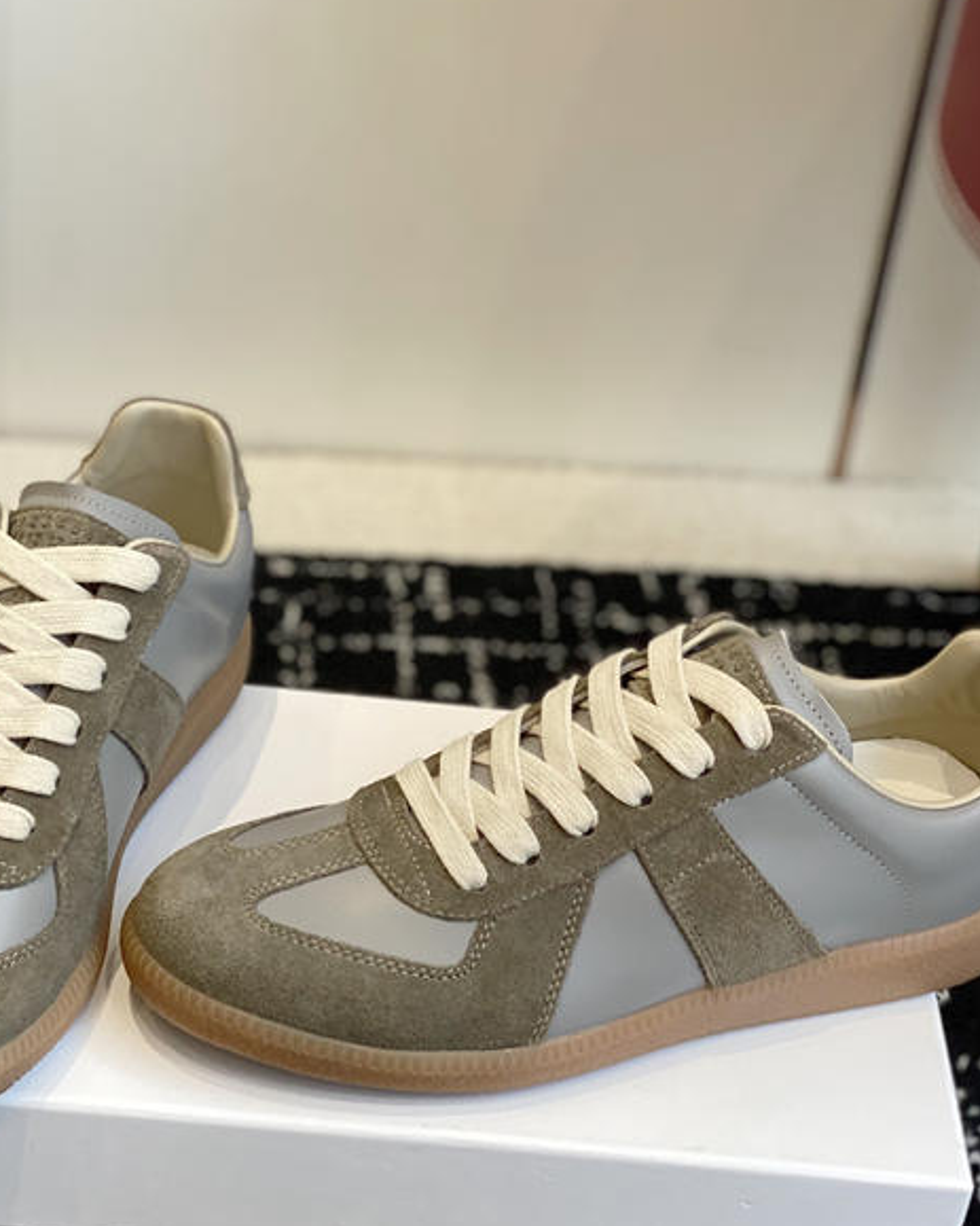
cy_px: 665
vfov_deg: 25.1
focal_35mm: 76
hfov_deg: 20.1
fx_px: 2756
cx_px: 389
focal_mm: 6
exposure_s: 1/122
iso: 64
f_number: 2
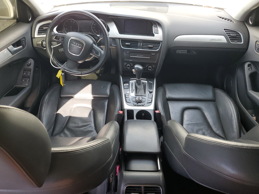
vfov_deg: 53.1
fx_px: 195
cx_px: 130
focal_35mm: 26
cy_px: 97
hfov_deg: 67.3
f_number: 1.5
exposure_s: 1/120
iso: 62
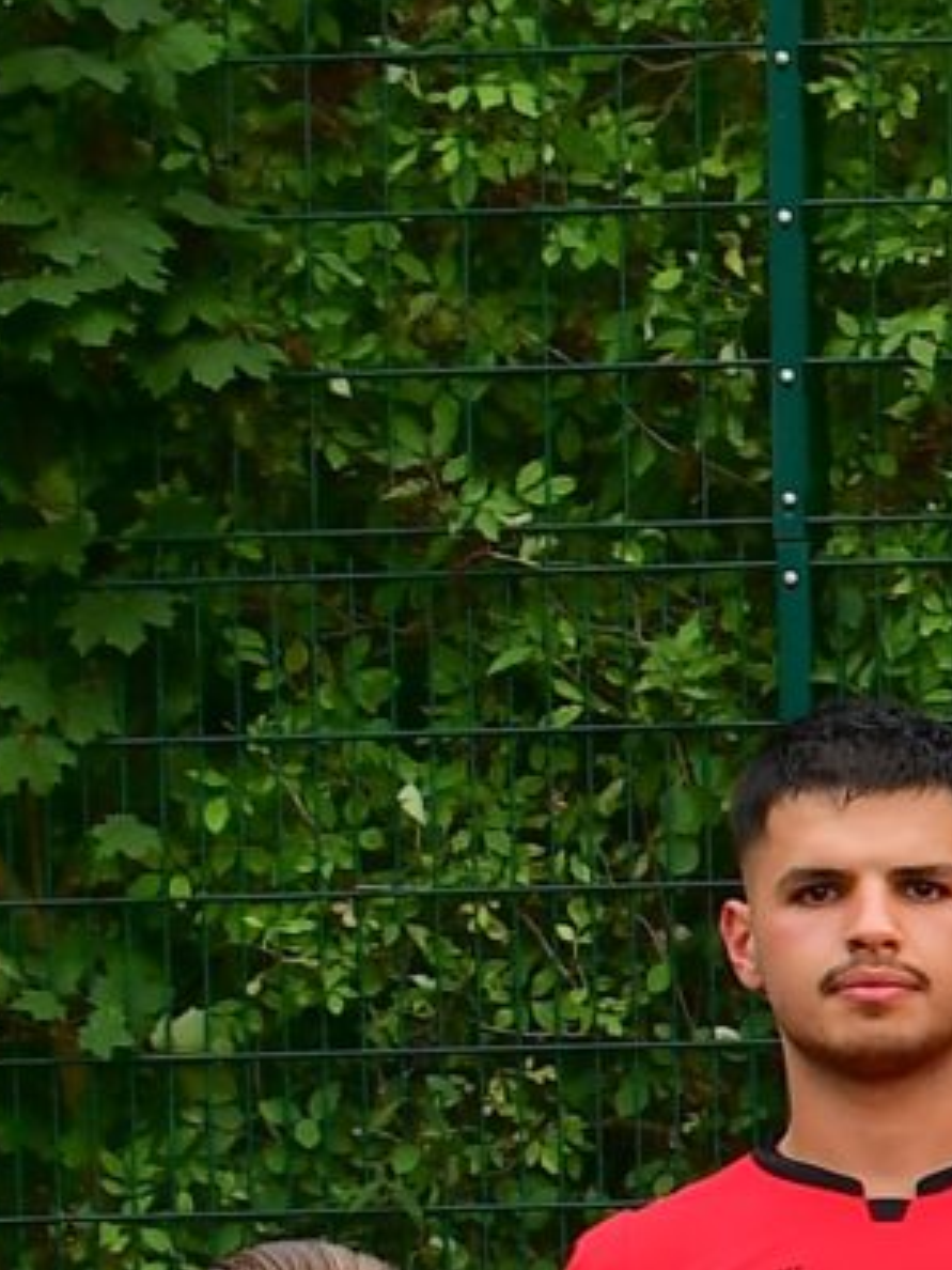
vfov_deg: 6.0
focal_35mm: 326
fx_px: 11958
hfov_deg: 4.2
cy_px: 2317
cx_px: 3747
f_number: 6.3
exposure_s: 1/125
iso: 250
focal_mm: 35
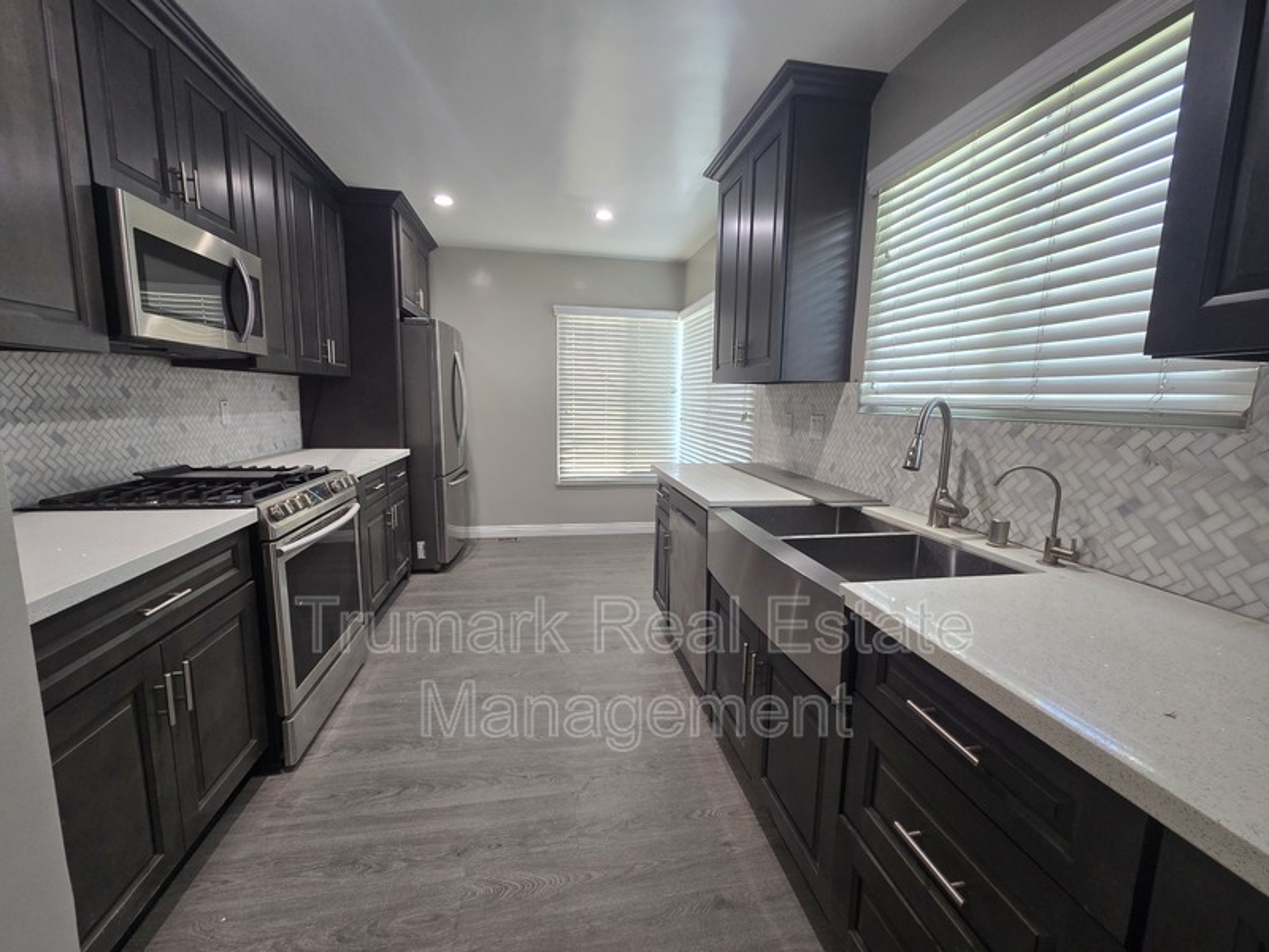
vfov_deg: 89.9
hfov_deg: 106.2
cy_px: 476
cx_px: 634
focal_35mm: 13
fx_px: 477
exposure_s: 1/60
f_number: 2.2
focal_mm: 2.2
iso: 160
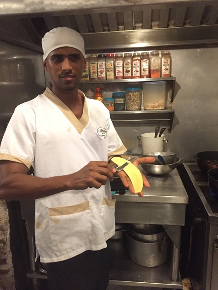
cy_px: 145
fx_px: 244
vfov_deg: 61.7
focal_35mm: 29
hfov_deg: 48.2
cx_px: 109
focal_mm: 4.15
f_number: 2.2
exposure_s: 1/15
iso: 400
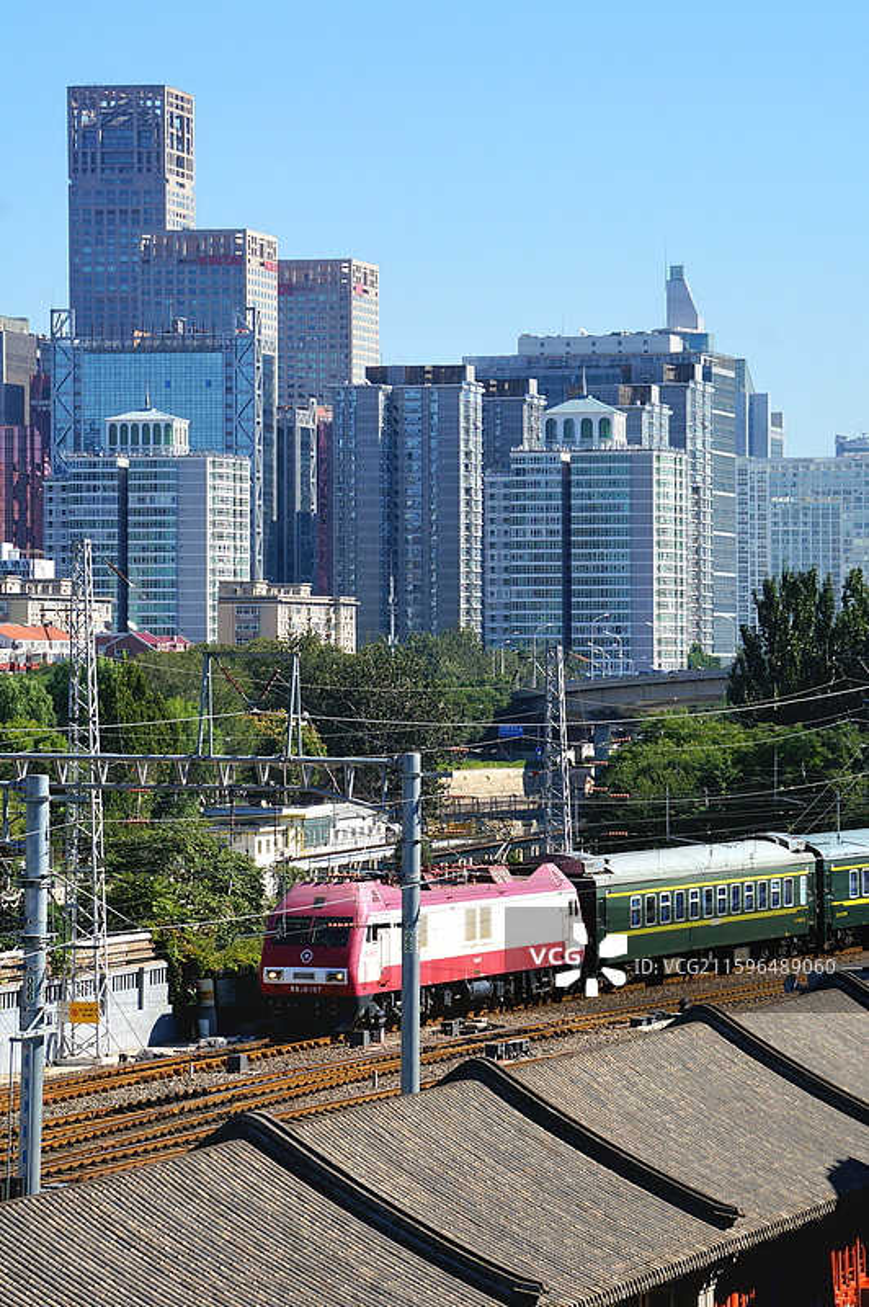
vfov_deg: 14.0
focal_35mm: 147
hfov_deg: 9.3
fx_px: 5331
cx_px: 434
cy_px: 654
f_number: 11
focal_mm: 98
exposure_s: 1/200
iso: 100
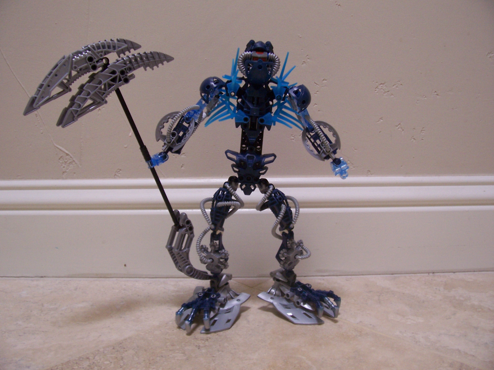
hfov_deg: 54.0
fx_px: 485
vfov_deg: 41.8
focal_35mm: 34
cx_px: 247
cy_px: 185
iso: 160
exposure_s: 1/30
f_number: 2.7
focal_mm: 5.6
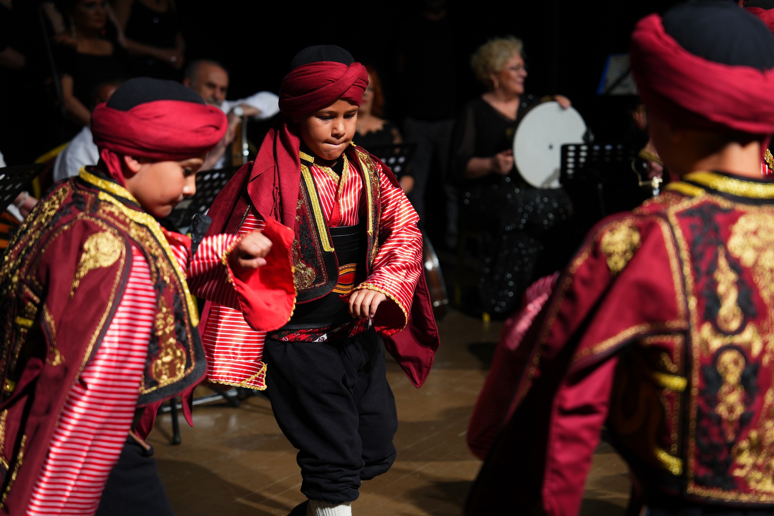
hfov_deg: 28.8
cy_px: 258
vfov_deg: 19.5
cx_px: 387
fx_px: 1505
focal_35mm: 70
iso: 400
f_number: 2.8
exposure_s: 1/125
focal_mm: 70
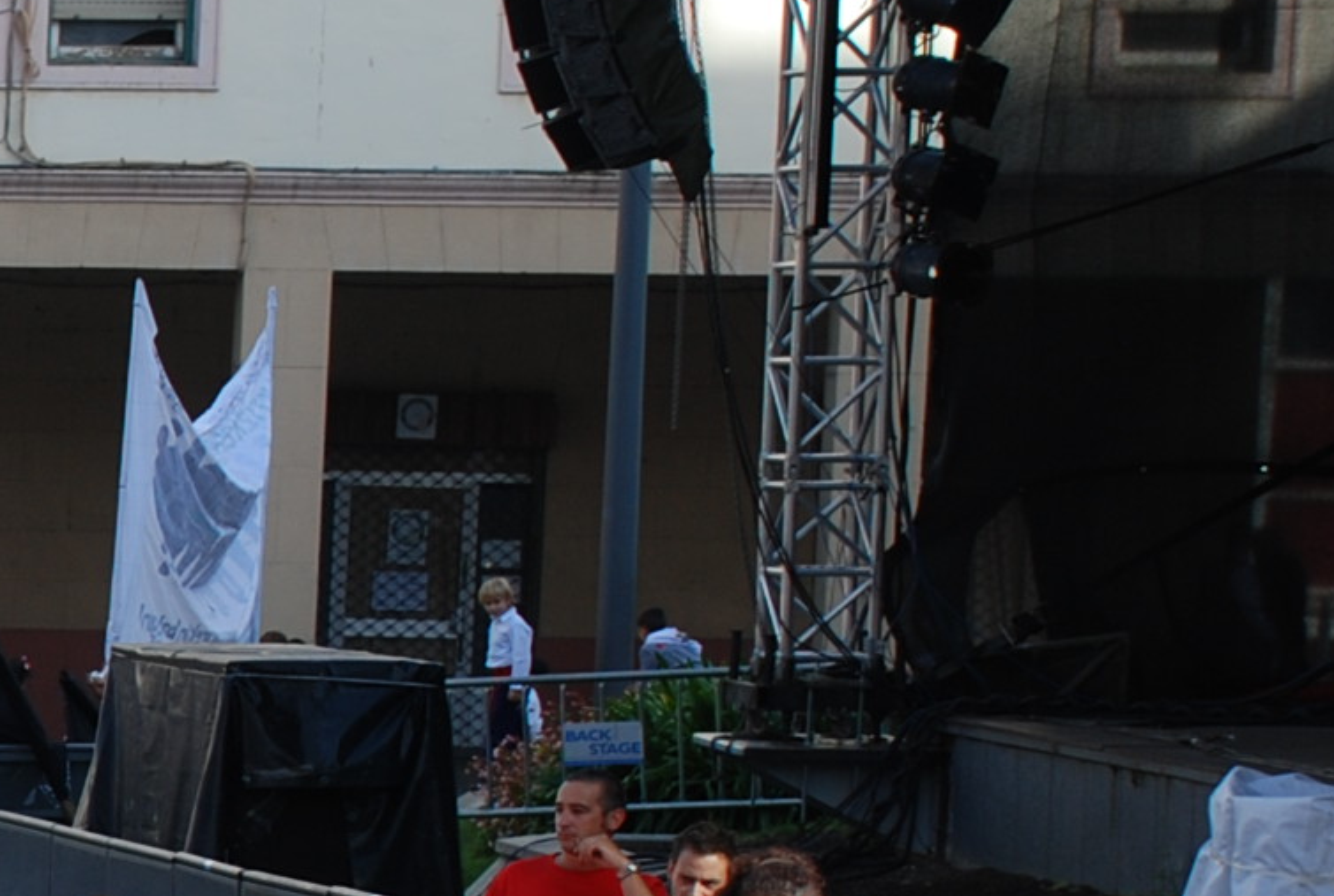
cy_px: 944
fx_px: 8131
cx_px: -1203
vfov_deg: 6.3
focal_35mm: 219
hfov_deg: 8.9
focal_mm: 38
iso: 100
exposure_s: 1/160
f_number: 6.3
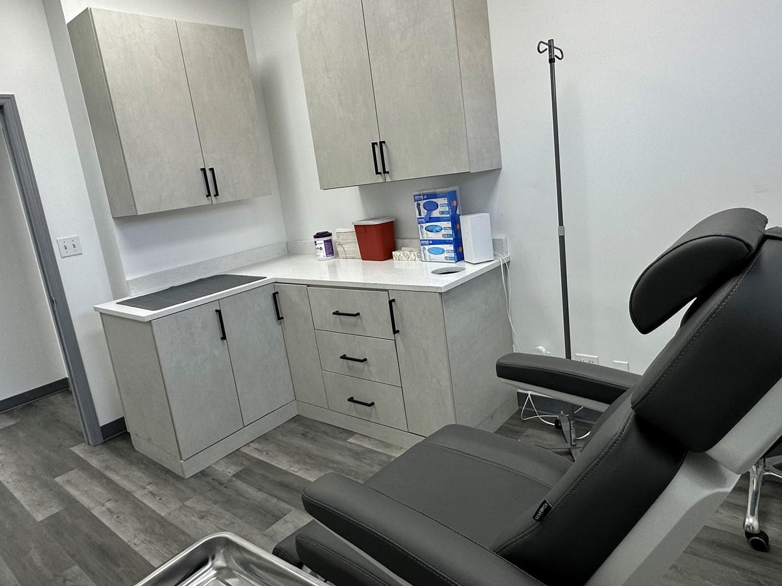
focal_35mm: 23
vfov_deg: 58.8
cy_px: 268
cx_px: 398
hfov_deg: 73.9
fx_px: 520
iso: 100
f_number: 2.2
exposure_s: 1/120
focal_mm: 2.22
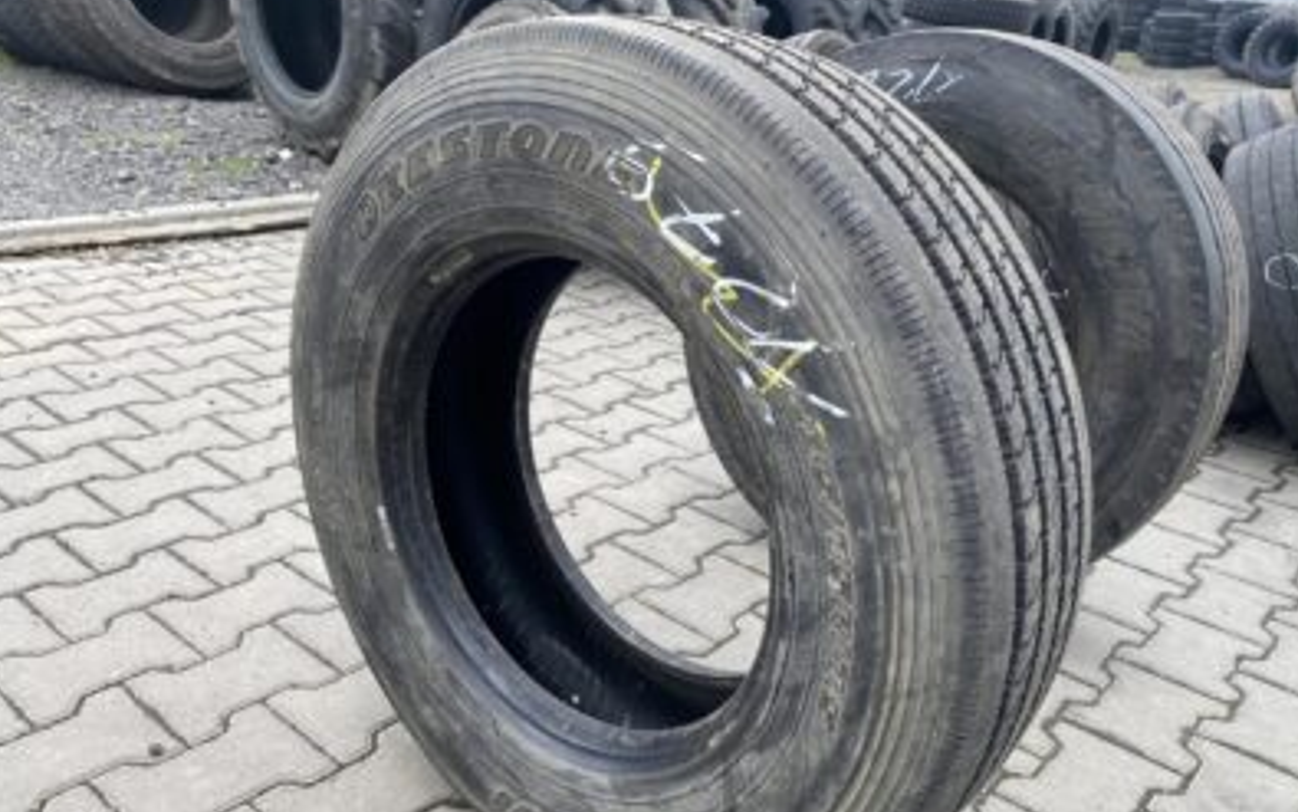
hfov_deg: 62.8
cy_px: 478
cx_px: 684
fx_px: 1061
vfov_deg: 41.7
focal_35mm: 30
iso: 32
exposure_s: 1/342
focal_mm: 4.25
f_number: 1.8
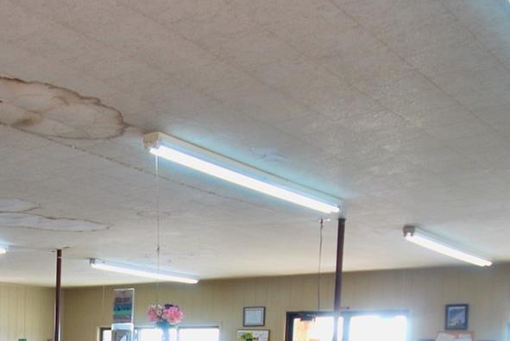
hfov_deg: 36.0
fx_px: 737
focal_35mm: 52
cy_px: 407
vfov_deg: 23.8
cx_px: 55
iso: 200
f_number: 4
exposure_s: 1/40
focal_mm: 10
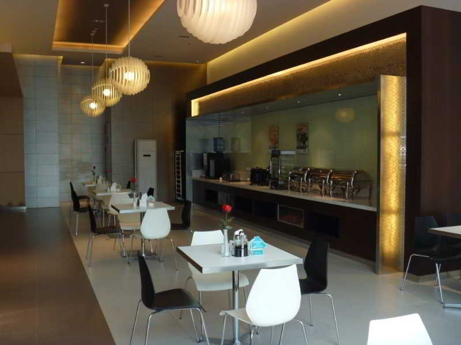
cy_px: 172
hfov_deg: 52.6
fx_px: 466
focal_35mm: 35
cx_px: 230
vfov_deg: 40.7
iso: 100
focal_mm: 6.3
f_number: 3.5
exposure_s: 1/30
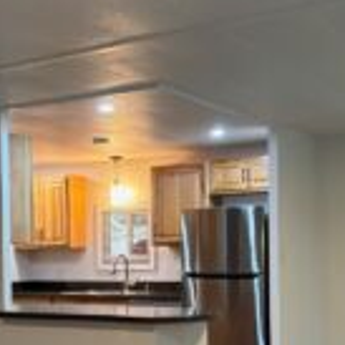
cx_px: 113
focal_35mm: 67
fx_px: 755
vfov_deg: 25.3
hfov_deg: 25.6
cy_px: 269
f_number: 1.6
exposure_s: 1/60
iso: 200
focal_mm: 5.96
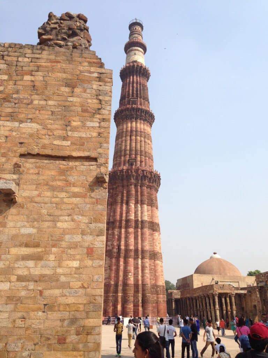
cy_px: 179
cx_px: 134
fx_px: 341
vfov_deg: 55.4
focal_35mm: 33
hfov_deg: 42.9
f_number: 2.4
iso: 50
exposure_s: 1/1391
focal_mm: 4.12
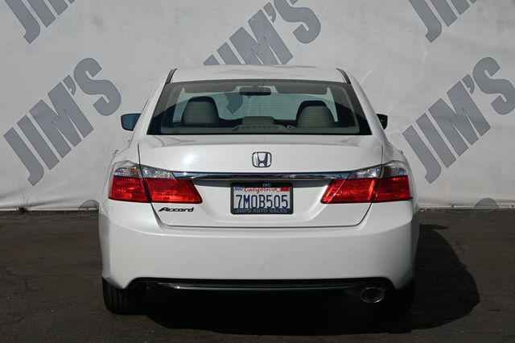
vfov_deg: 18.2
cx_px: 258
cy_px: 172
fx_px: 1072
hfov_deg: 27.0
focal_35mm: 75
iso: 100
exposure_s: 1/500
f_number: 8
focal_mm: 50
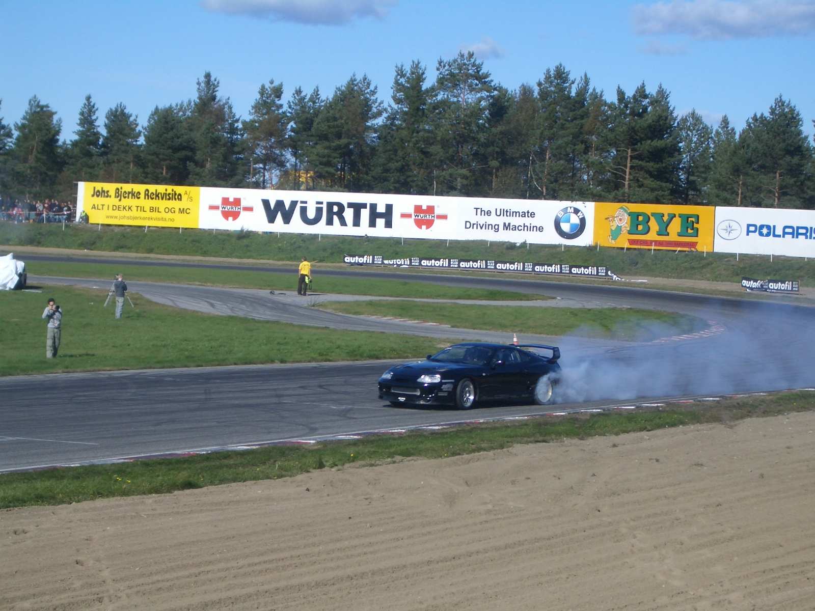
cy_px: 306
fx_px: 2472
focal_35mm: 105
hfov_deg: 18.7
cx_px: 408
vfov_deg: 14.1
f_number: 4.8
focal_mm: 17.4
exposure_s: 1/640
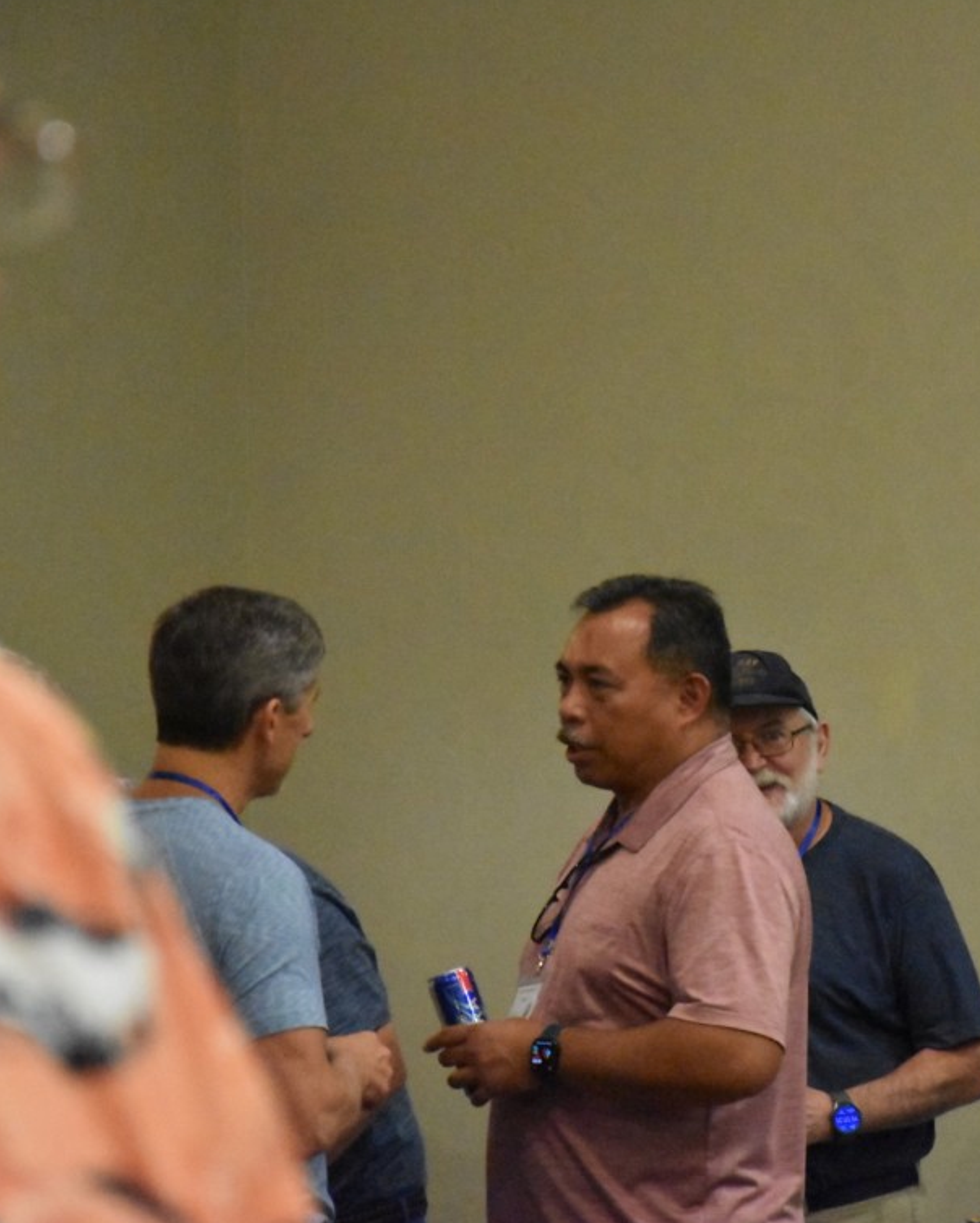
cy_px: 605
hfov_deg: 6.9
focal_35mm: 226
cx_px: 686
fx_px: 8177
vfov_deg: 8.6
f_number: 5.6
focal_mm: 105
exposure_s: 1/100
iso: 12800
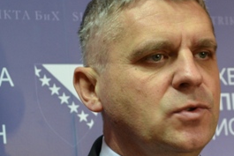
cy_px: 126
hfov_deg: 12.5
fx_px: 1061
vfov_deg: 8.4
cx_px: 226
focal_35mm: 163
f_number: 5.3
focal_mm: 45
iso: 800
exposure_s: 1/15
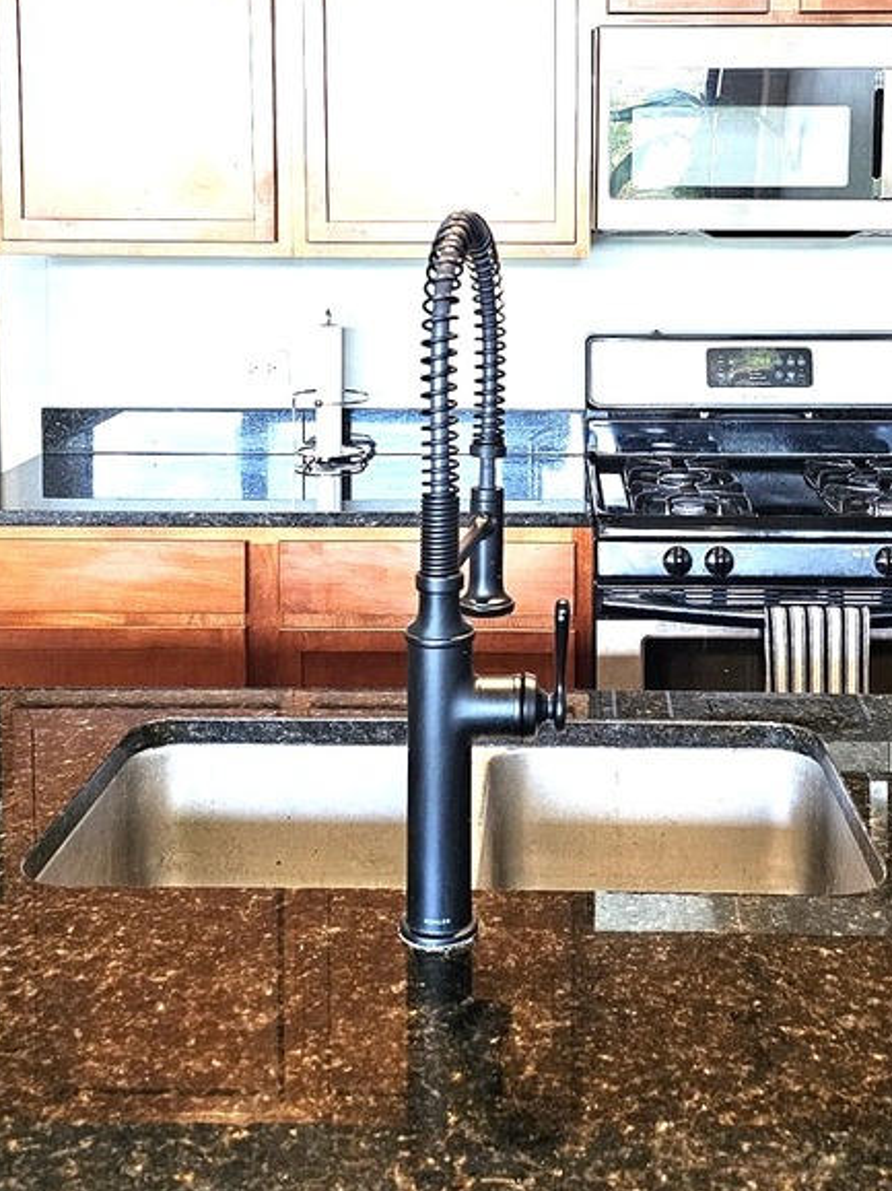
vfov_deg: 42.5
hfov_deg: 33.4
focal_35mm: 43
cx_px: 550
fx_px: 1478
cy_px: 295
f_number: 1.7
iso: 320
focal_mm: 6.3
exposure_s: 1/120
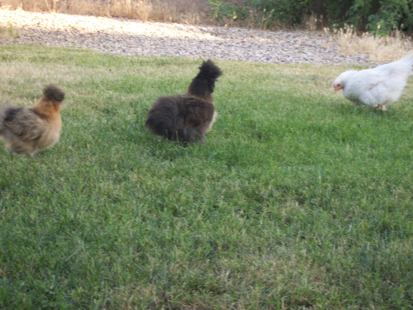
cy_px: 155
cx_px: 206
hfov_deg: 20.4
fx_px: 1145
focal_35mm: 96
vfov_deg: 15.4
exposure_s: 1/80
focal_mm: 17.1
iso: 160
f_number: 5.2
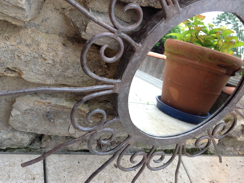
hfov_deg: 52.7
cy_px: 92
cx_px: 122
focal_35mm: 35
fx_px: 246
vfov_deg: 40.6
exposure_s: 1/125
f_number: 2.4
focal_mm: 4.28
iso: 50
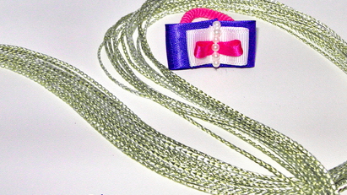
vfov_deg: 22.2
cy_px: 71
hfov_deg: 38.4
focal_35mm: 54
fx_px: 497
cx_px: 148
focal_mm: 6.1
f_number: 6.7
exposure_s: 1/45
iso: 160
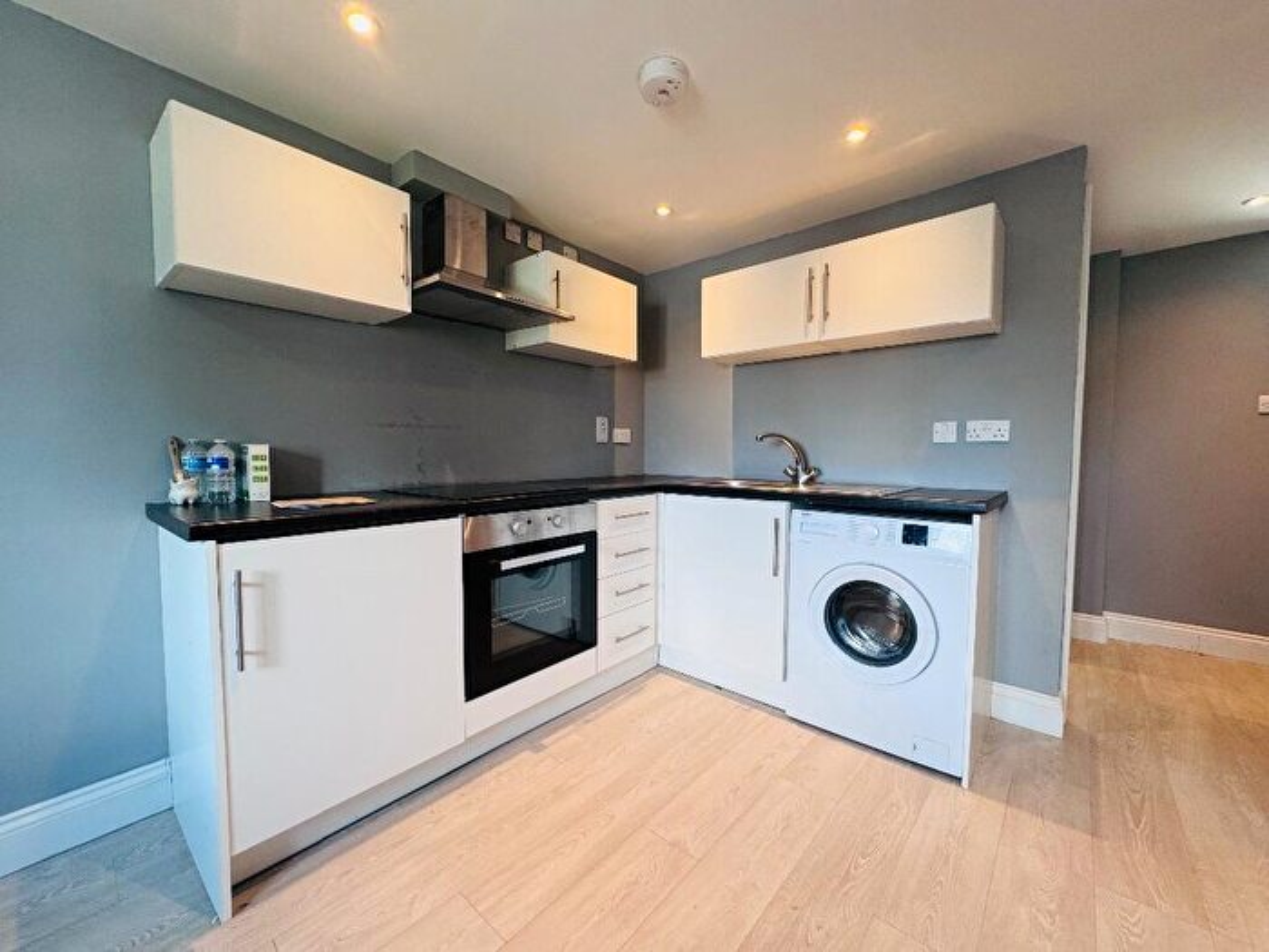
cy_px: 476
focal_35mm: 14
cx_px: 634
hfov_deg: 102.1
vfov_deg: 85.7
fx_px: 513
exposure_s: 1/99
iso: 200
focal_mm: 2.22
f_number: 2.2
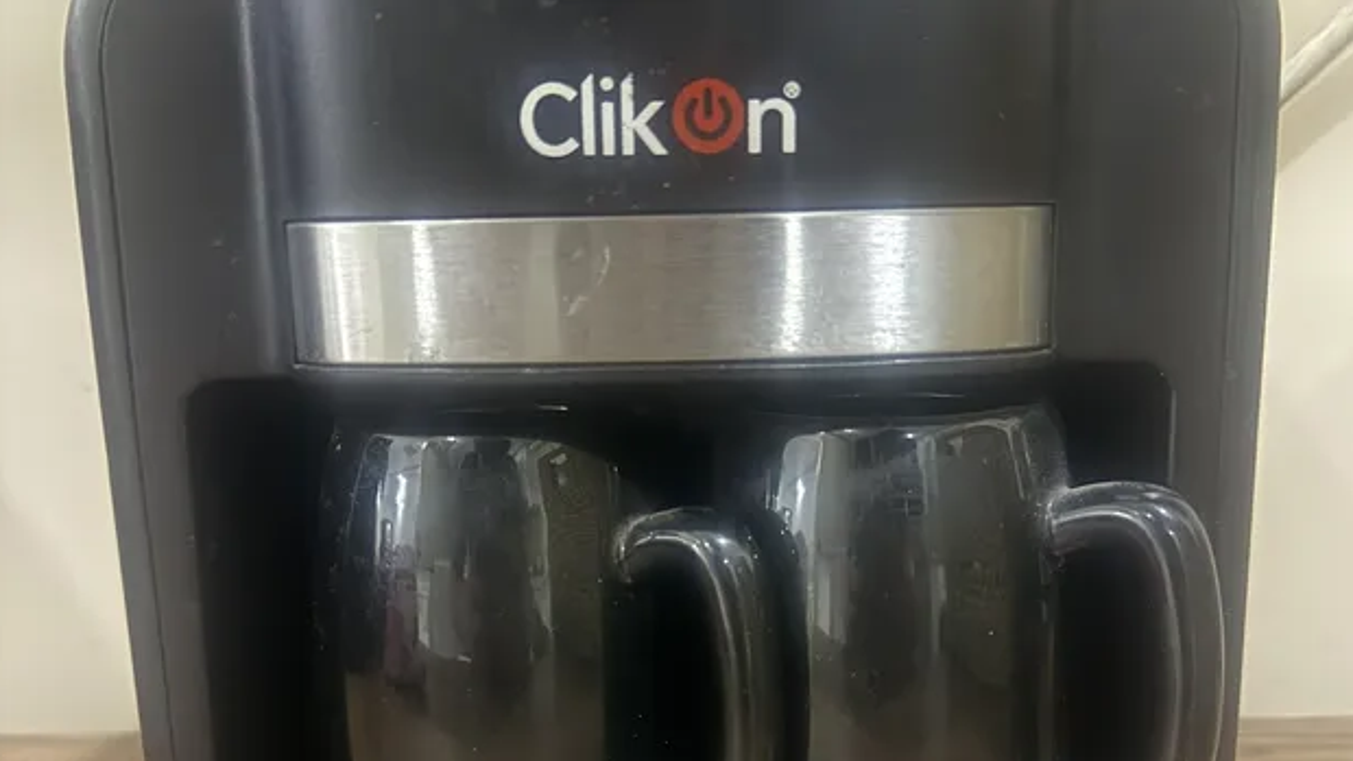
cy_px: 521
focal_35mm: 27
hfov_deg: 69.8
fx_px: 969
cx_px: 692
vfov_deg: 42.2
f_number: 1.78
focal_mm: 6.76
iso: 1600
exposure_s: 1/17
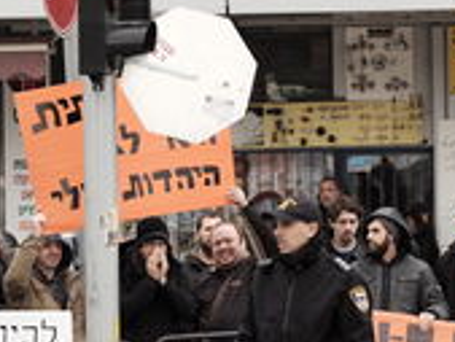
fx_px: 4038
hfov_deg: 6.4
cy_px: 315
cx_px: 127
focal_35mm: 307
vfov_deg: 4.8
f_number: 3.6
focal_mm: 90
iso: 200
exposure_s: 1/250
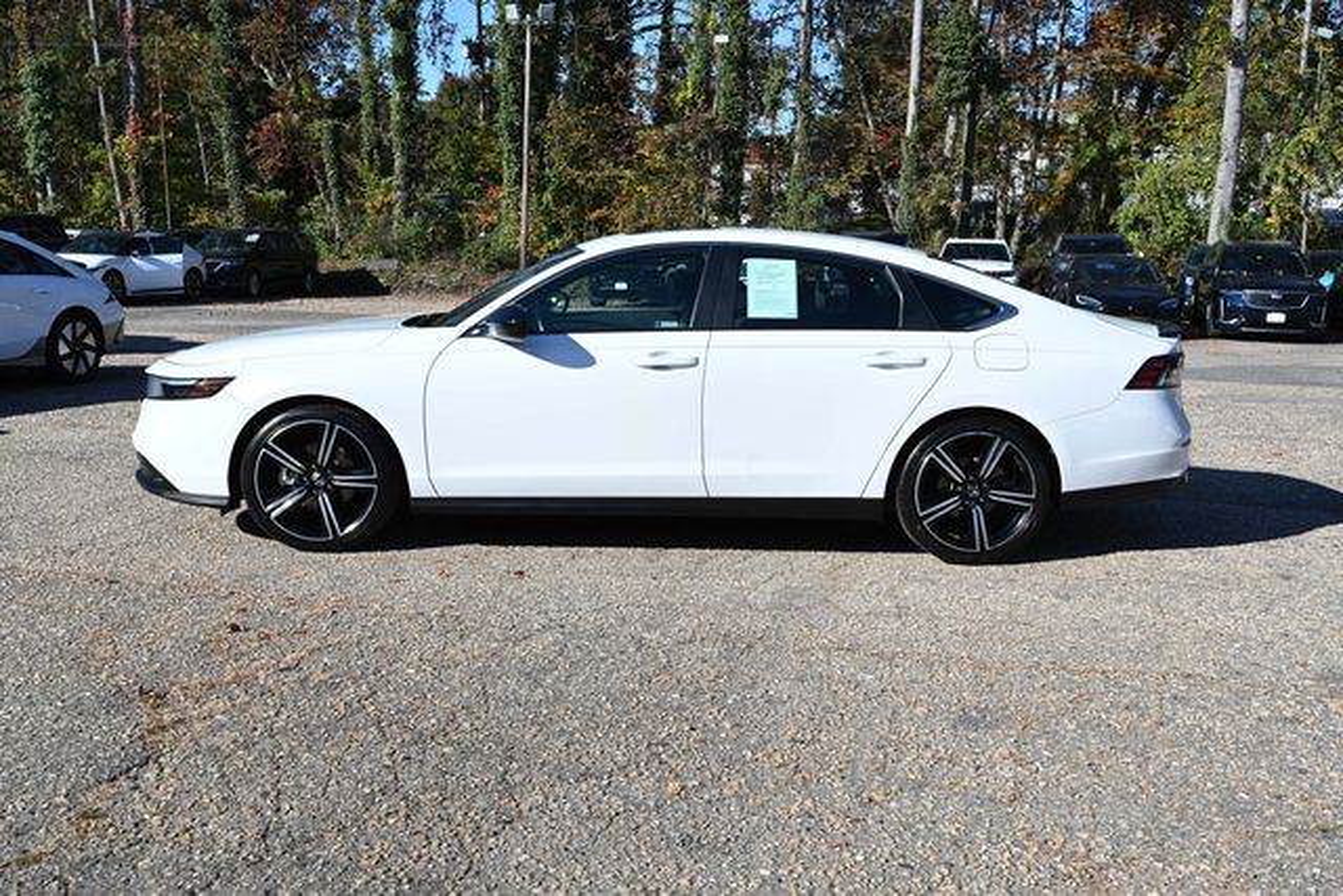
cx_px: 672
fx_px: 1269
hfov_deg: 55.8
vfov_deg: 38.9
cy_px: 448
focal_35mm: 34
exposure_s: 1/200
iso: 200
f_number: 11
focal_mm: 34
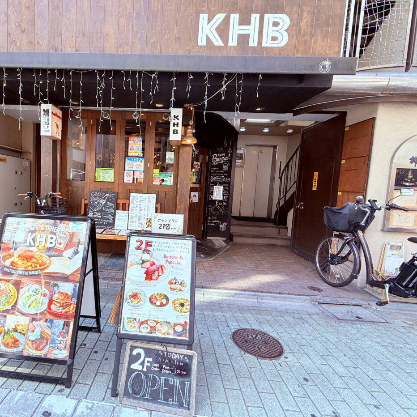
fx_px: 232
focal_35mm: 17
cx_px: 157
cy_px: 204
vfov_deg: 84.0
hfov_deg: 82.4
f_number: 2.2
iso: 50
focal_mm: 2.22
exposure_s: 1/169
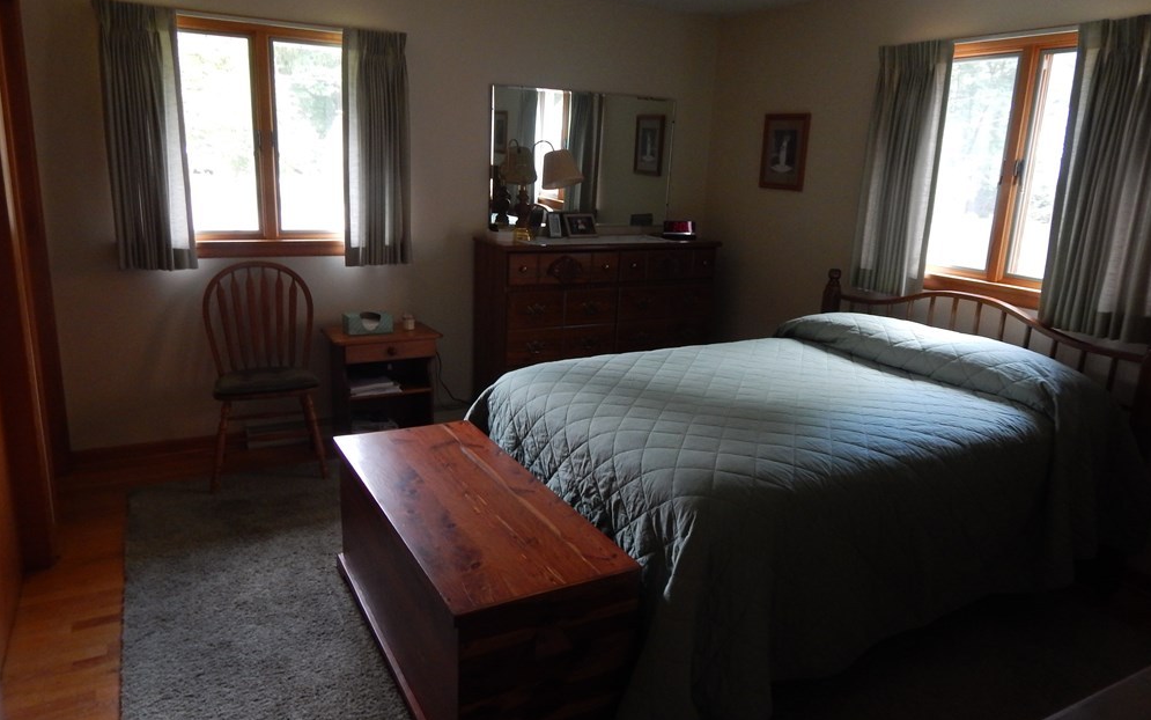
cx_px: 573
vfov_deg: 51.1
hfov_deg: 74.8
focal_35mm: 24
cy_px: 352
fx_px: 753
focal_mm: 4
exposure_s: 1/30
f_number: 3
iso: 320
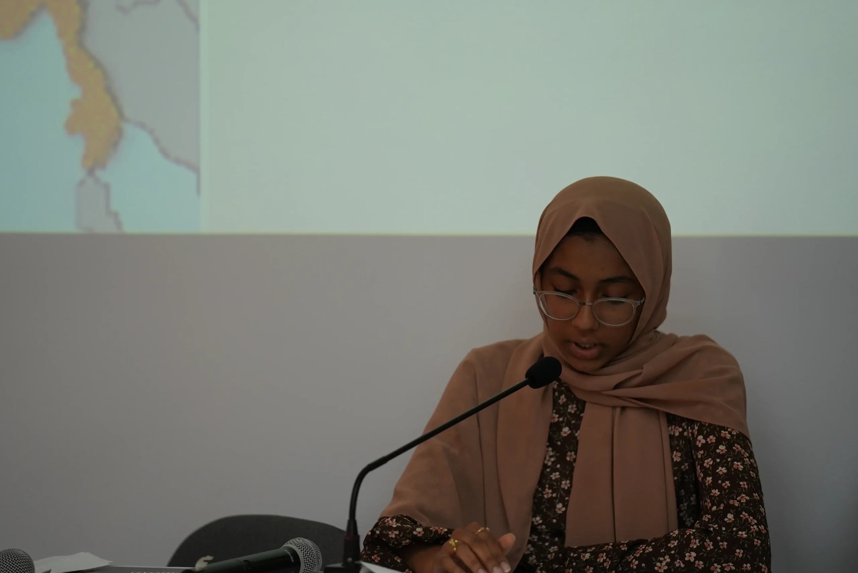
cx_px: 429
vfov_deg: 7.7
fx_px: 4245
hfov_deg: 11.5
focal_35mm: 178
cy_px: 286
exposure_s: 1/400
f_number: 2.8
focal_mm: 178
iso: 640
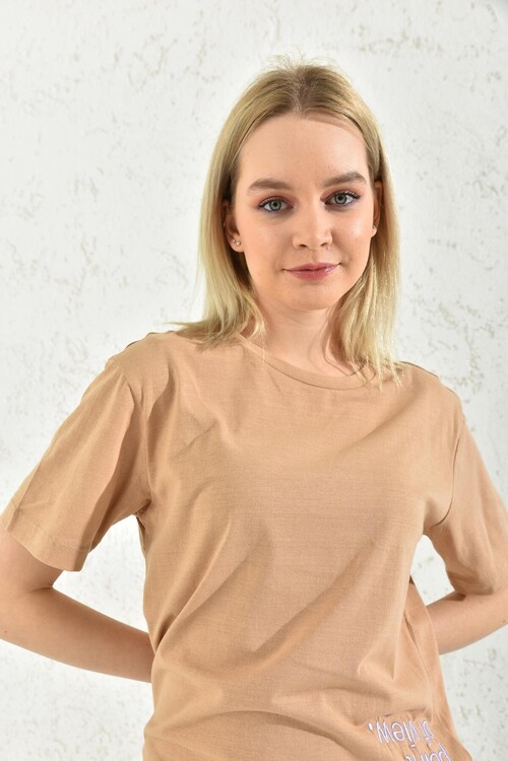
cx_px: 254
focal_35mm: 38
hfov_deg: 35.1
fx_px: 804
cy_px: 380
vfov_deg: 50.7
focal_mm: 38
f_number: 7.1
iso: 100
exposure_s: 1/160
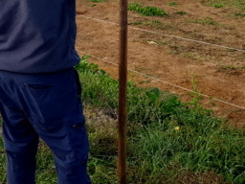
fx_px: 488
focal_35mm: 69
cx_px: 120
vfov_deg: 20.5
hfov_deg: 28.2
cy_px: -6
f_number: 1.7
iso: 40
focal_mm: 4.2
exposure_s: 1/908
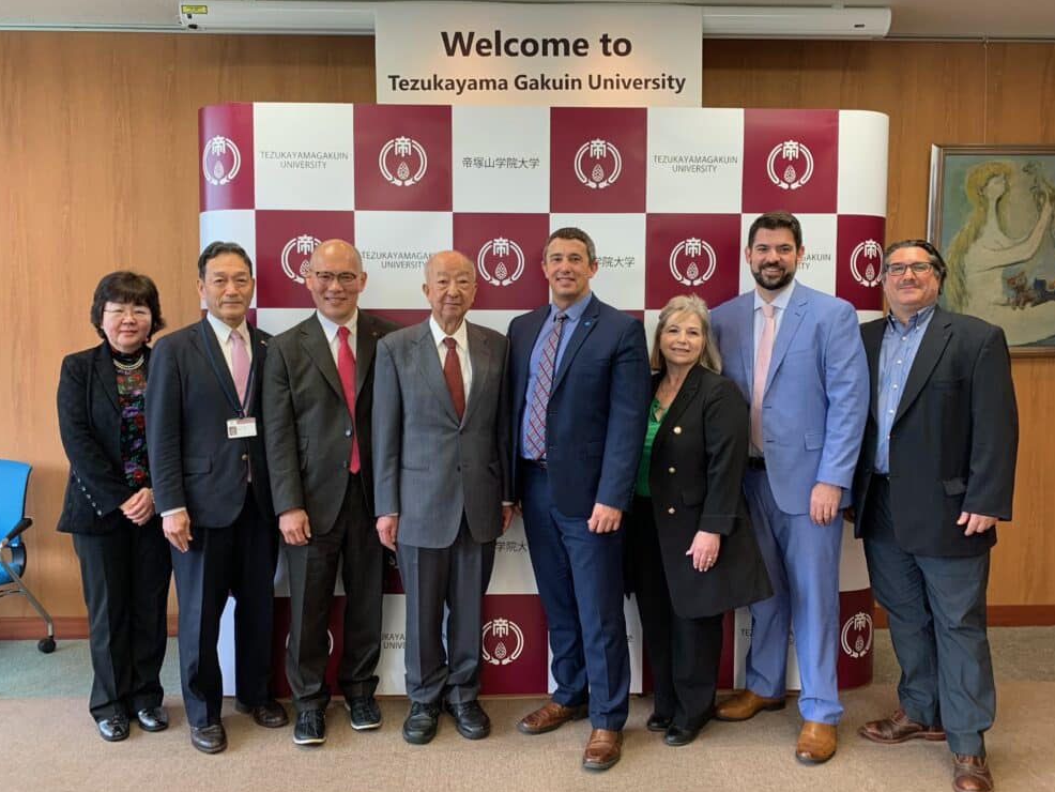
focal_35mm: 27
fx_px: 823
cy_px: 392
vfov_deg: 51.4
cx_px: 523
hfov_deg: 65.3
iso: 100
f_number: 1.8
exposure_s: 1/60
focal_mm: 4.25
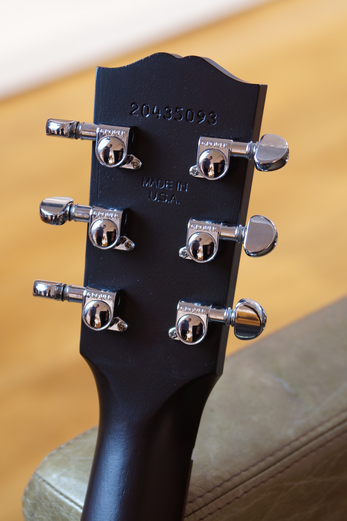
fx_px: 1626
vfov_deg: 18.2
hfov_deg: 12.2
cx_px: 174
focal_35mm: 112
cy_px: 260
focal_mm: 75
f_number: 5
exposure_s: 1/5
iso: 100
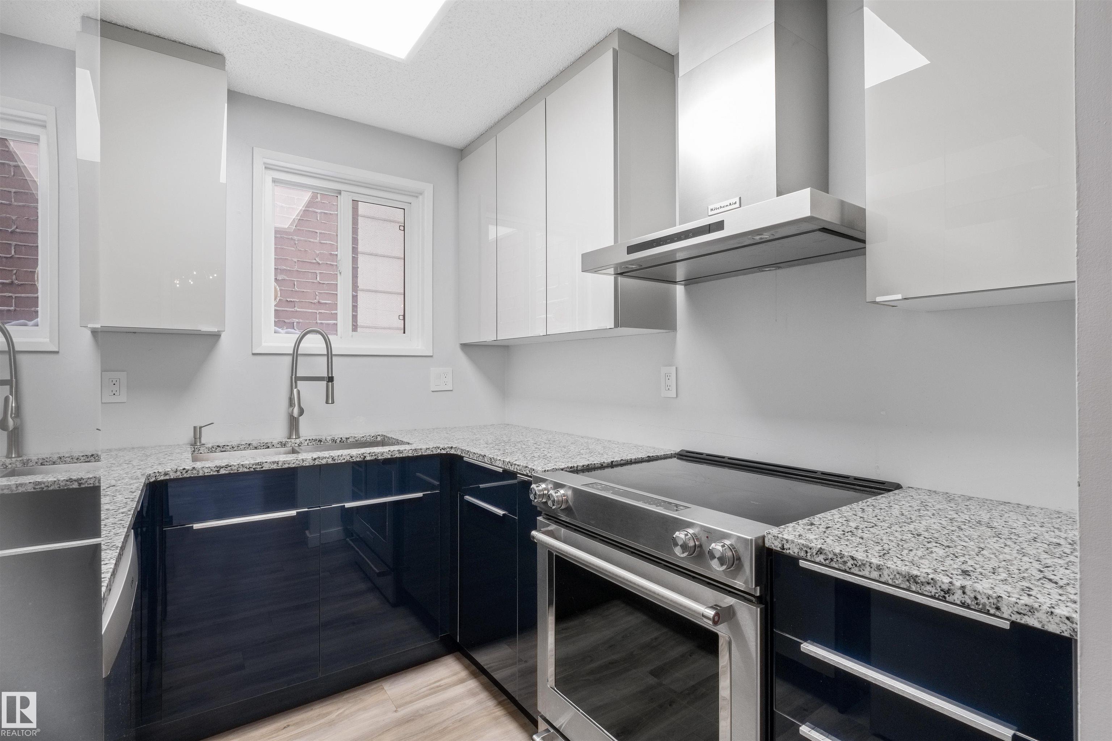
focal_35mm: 17
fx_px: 525
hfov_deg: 93.3
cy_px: 370
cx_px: 556
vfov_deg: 70.4
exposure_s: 1/5
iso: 400
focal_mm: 11
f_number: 8
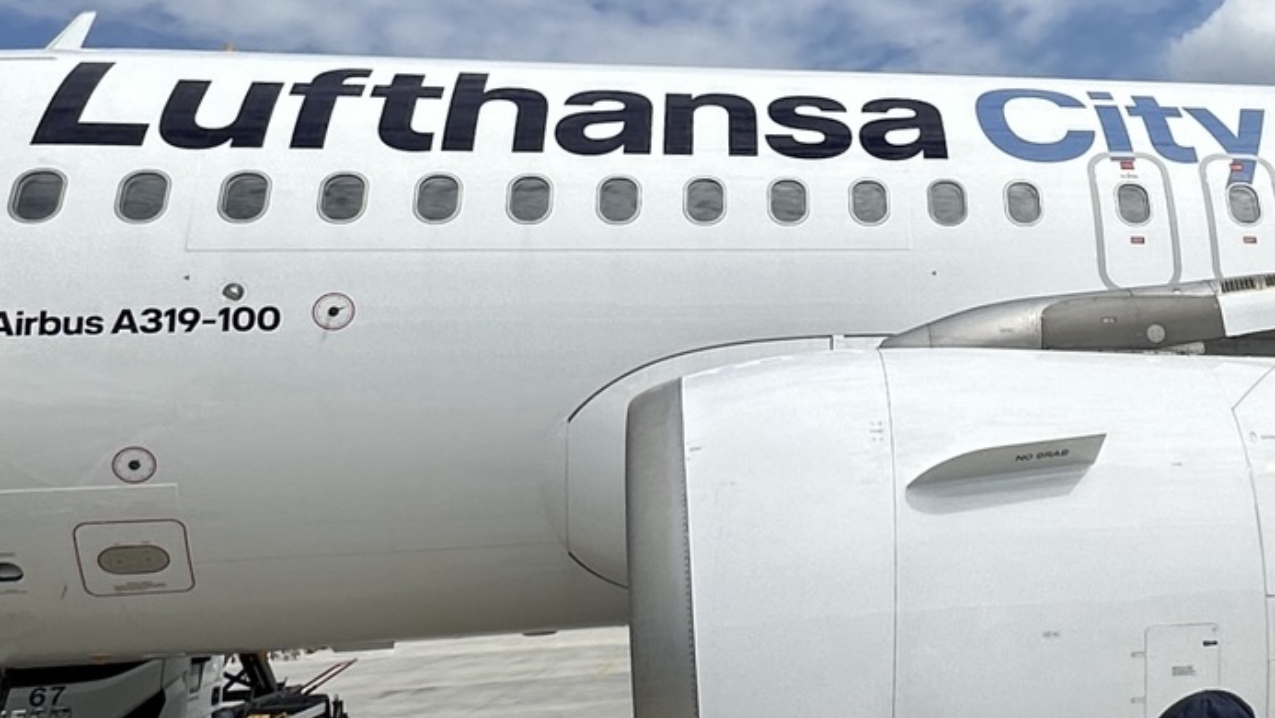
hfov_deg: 42.0
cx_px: 1187
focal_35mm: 44
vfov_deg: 26.7
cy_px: 169
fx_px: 1488
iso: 50
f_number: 2.2
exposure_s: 1/5556
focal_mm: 2.22
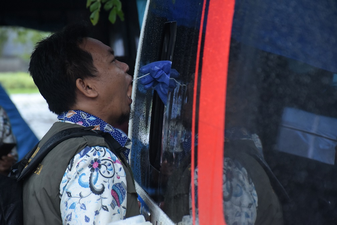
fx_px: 1573
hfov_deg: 12.2
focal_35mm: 168
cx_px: 168
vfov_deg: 8.2
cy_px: 112
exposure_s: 1/125
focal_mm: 112
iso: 1000
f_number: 5.6
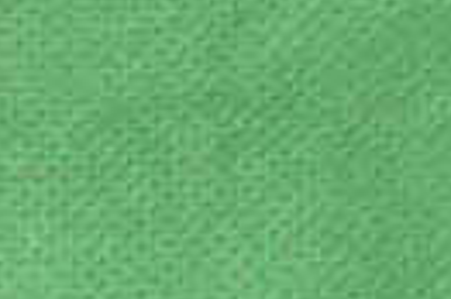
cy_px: 316
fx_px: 4479
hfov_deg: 5.7
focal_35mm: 358
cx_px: -327
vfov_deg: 3.8
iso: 1800
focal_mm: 52
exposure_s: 1/80
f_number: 16
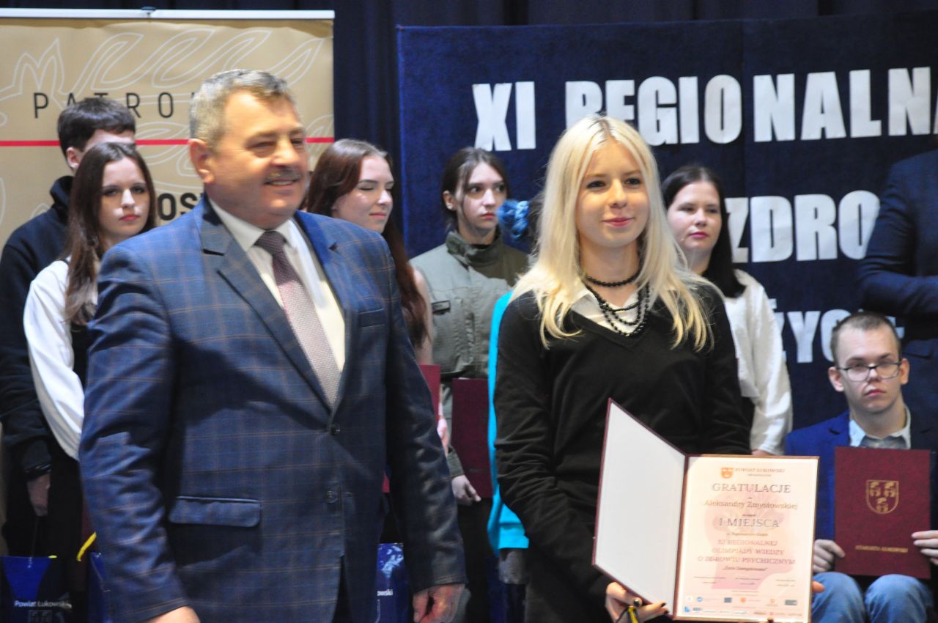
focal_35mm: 112
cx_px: 469
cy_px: 312
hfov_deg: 18.2
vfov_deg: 12.1
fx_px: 2928
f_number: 5.3
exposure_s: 1/20
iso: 1600
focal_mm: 75
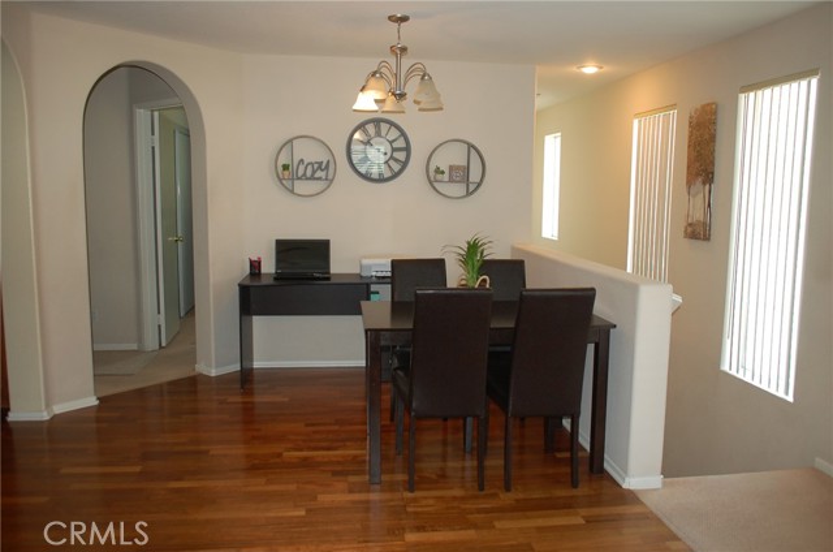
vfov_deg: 47.7
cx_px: 416
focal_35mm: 27
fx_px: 624
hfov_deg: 67.5
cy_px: 276
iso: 400
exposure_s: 1/60
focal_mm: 18
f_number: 2.8
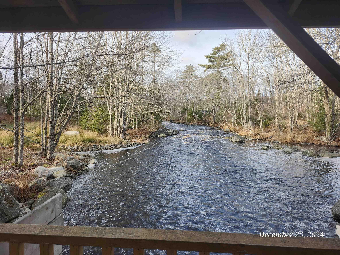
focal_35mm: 23
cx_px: 170
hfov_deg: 73.9
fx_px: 226
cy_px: 128
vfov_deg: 58.9
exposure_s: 1/267
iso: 25
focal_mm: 5.54
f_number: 1.8
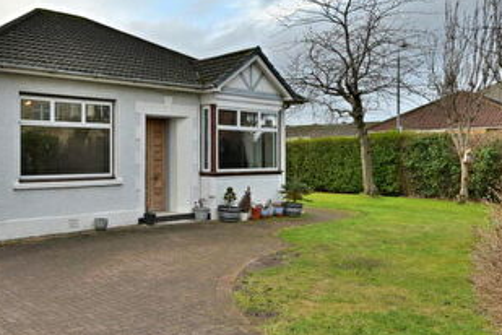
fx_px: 490
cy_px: 150
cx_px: 91
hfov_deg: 50.5
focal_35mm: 35
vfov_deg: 37.7
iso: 200
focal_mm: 15.5
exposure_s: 1/50
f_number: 10
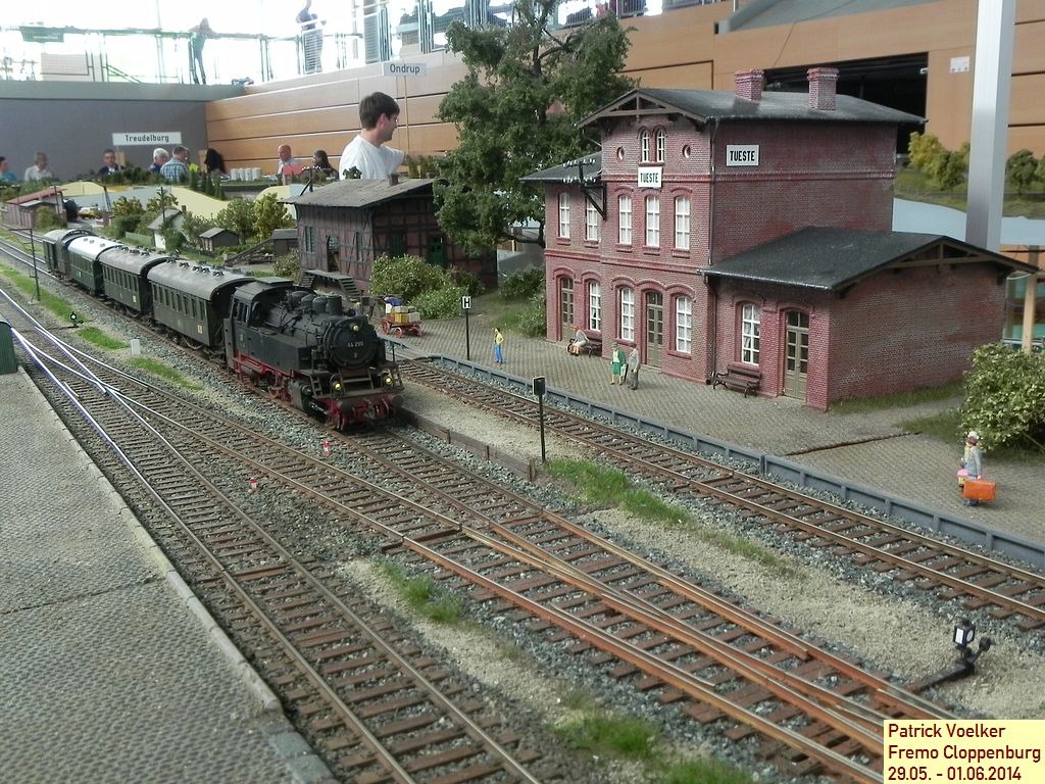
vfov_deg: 38.7
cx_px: 522
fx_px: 1117
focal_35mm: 37
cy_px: 392
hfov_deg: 50.1
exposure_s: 1/17.8
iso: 200
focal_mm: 6.6
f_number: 8
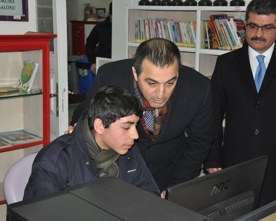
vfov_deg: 23.5
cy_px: 110
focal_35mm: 65
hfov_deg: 29.1
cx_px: 145
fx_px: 531
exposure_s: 1/60
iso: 1250
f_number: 4.5
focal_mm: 38
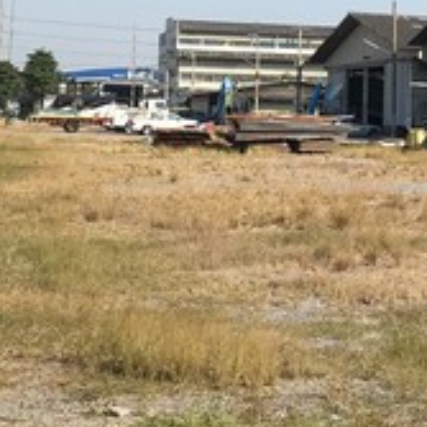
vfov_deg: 18.0
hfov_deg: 18.0
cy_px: 33
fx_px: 1326
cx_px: 381
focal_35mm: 95
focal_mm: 3.99
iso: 20
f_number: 1.8
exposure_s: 1/2283
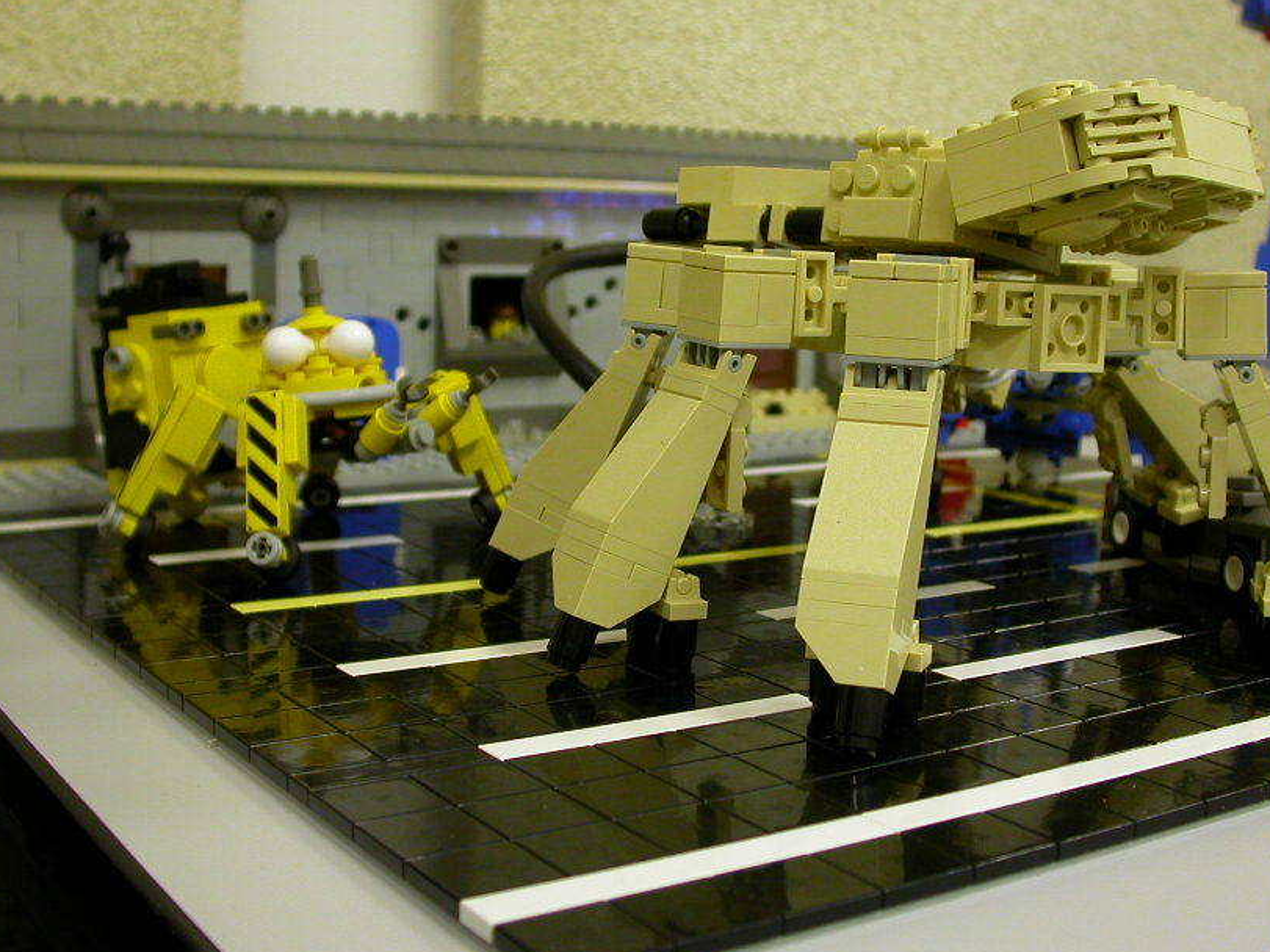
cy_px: 437
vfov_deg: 30.2
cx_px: 711
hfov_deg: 39.6
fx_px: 1761
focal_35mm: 48
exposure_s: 1/16.8
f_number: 2.6
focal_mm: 7.85
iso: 100
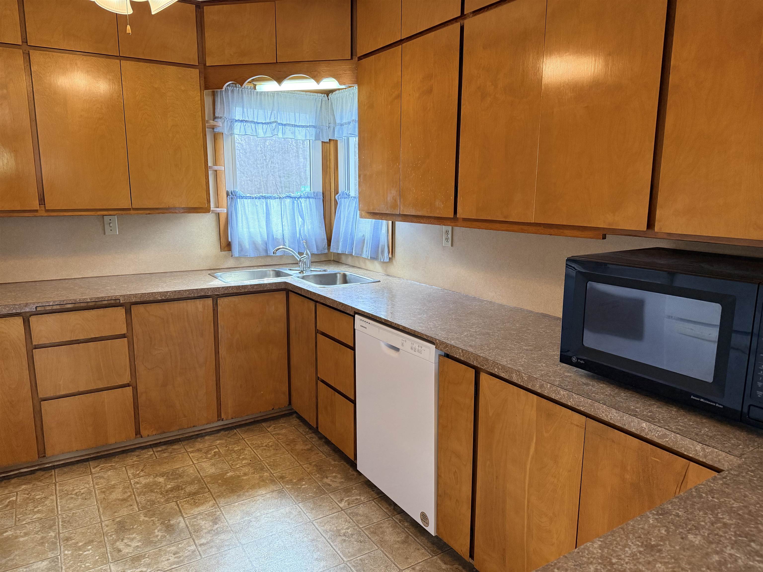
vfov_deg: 56.8
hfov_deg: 71.6
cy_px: 286
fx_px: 529
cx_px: 382
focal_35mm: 24
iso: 320
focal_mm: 6.76
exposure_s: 1/120
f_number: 1.78
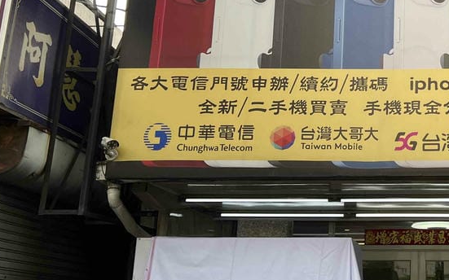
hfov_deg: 32.0
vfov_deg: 21.6
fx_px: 734
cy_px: 98
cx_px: 425
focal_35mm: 60
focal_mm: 5.7
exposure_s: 1/427
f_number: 1.5
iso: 50
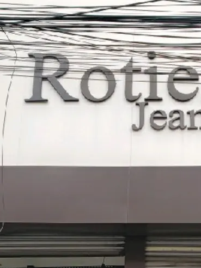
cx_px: 155
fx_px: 472
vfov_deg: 29.9
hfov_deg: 23.7
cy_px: 258
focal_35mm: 61
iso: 50
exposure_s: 1/345
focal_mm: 4.3
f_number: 2.4
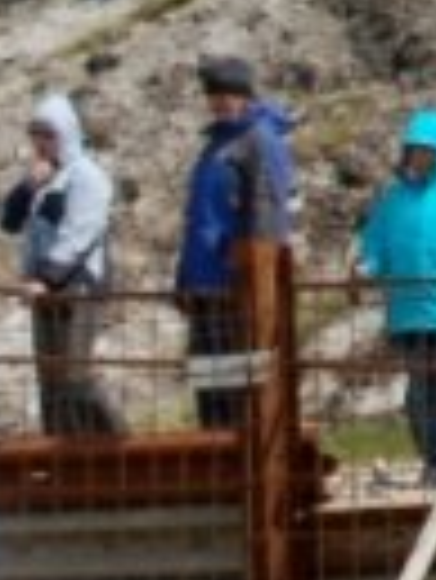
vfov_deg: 3.5
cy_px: 944
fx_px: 9355
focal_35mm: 558
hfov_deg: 2.6
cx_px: -832
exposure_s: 1/1000
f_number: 5.6
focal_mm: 78
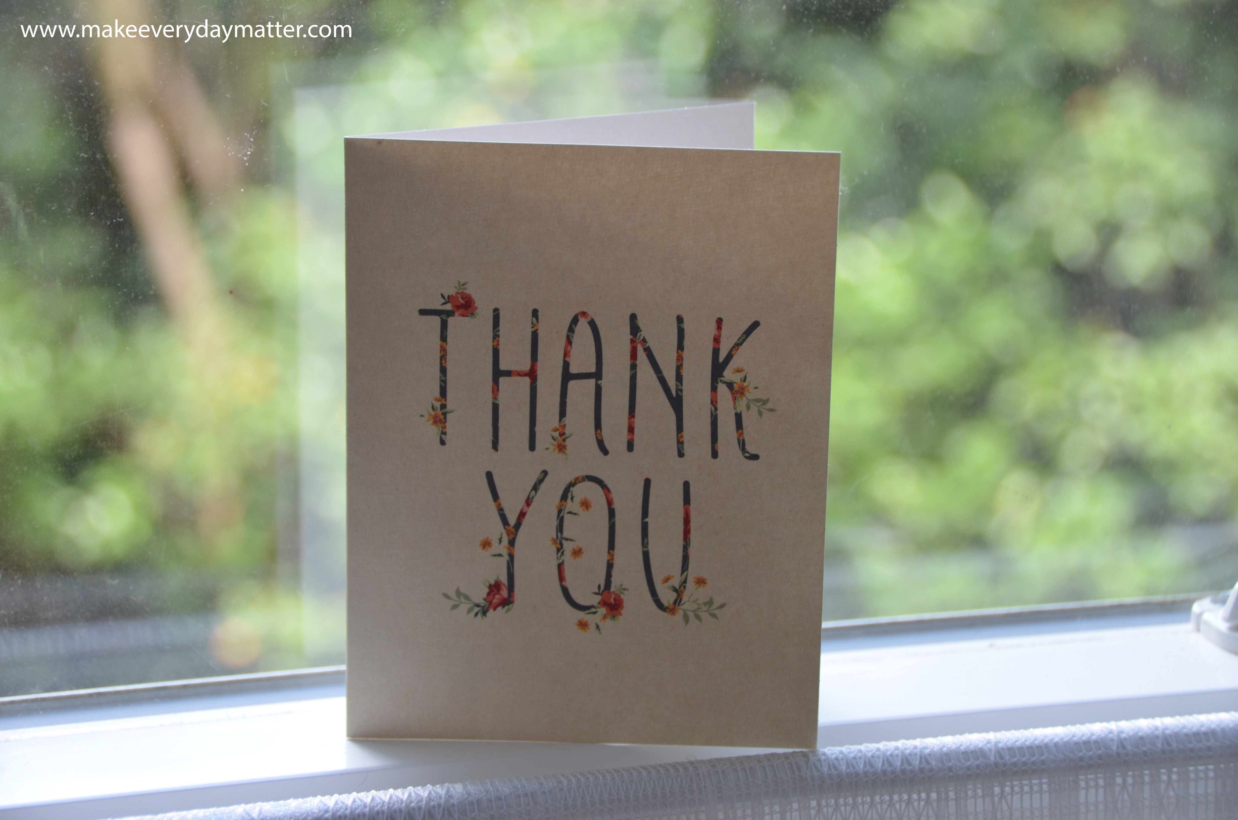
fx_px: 3346
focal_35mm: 98
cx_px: 619
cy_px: 410
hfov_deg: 21.0
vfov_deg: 14.0
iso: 220
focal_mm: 65
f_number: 5.6
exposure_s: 1/30
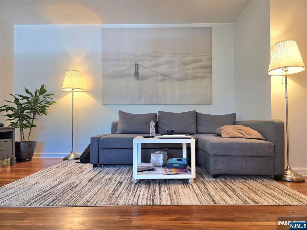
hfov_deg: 73.9
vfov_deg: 58.9
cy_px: 115
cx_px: 154
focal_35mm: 23
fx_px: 204
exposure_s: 1/120
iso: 200
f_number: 1.7
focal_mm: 6.3
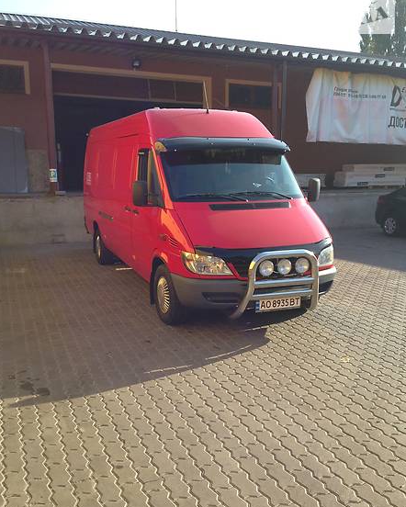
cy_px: 259
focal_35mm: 35
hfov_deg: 42.2
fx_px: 525
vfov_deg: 51.5
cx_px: 202
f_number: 2.4
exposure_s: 1/488
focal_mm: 4.1
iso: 50
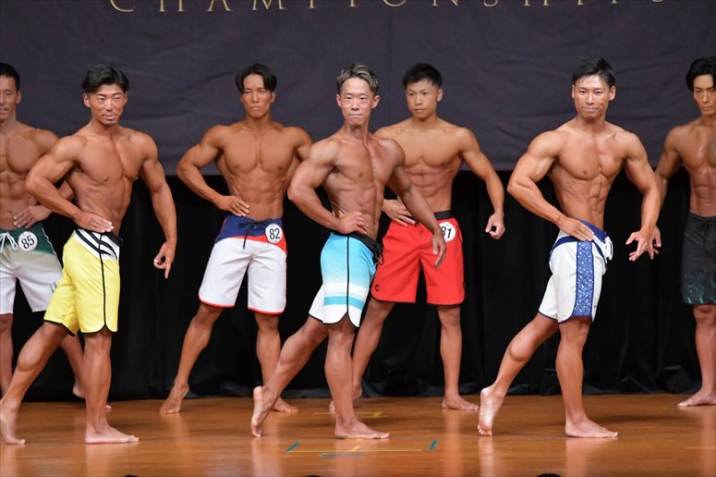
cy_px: 238
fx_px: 5367
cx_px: 358
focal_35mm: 270
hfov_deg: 7.6
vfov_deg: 5.1
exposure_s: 1/400
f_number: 5.6
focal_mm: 180
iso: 5000
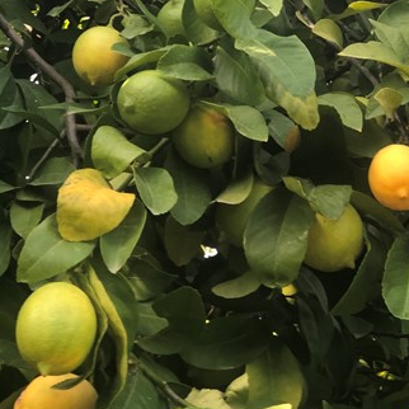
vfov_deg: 17.4
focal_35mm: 100
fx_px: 1337
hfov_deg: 17.2
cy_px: 198
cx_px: 351
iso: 25
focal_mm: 6.6
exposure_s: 1/40
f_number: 2.8
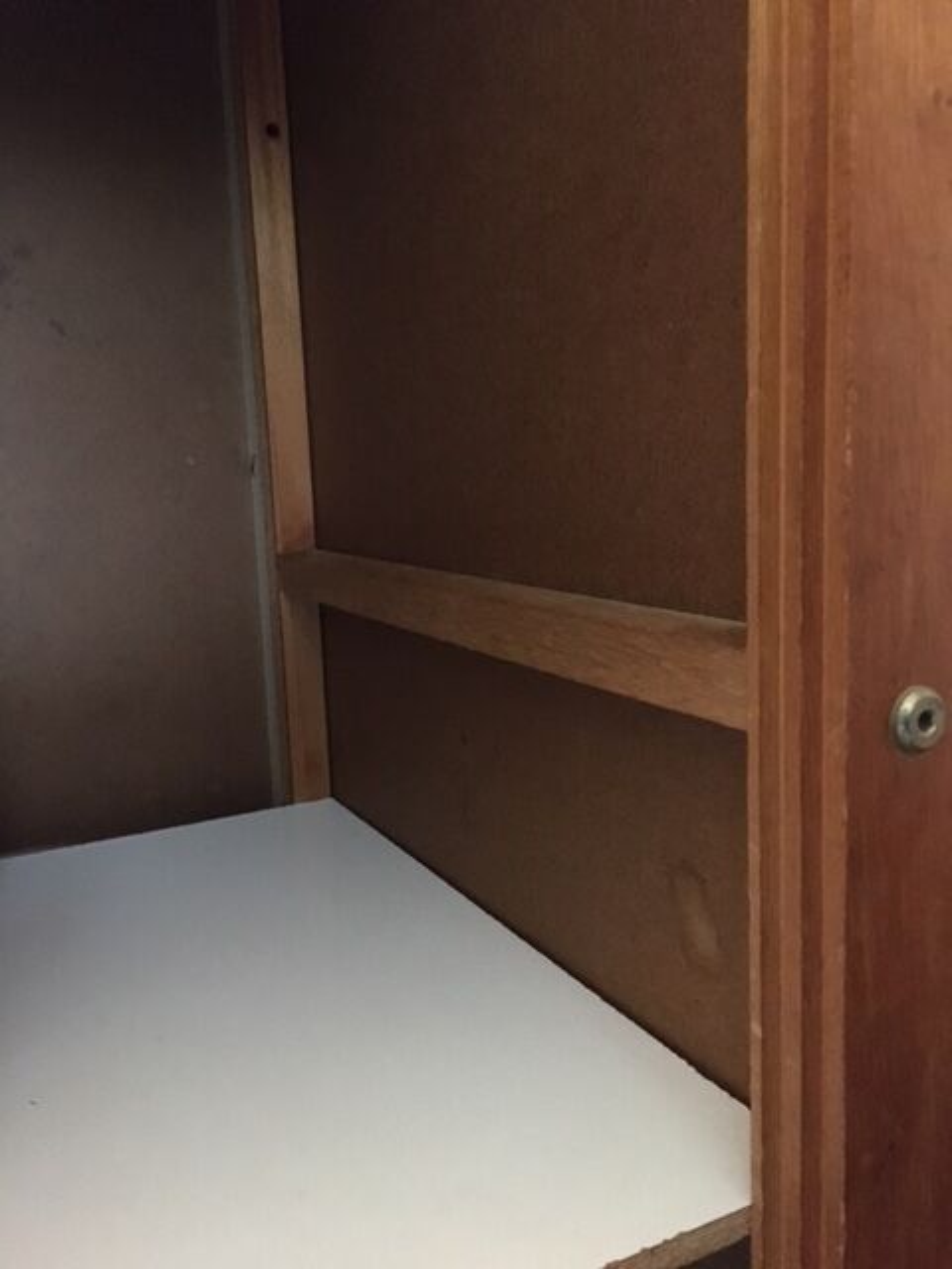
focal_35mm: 29
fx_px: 1063
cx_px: 476
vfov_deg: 61.7
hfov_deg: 48.2
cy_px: 634
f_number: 2.2
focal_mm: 4.15
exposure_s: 1/17
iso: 1000
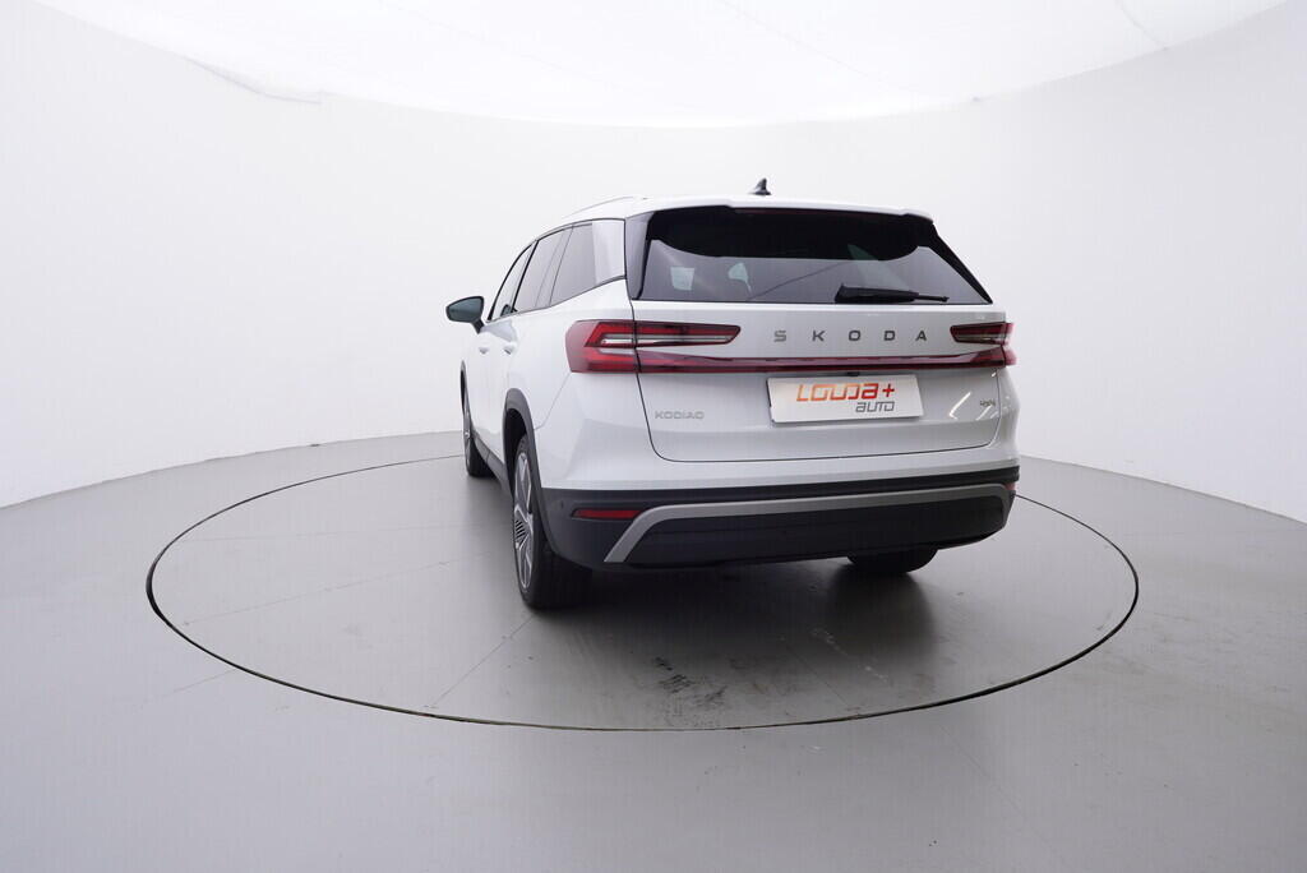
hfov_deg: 77.3
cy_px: 436
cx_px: 654
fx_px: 817
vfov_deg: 56.2
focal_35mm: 22
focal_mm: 15
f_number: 5
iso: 200
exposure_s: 1/80
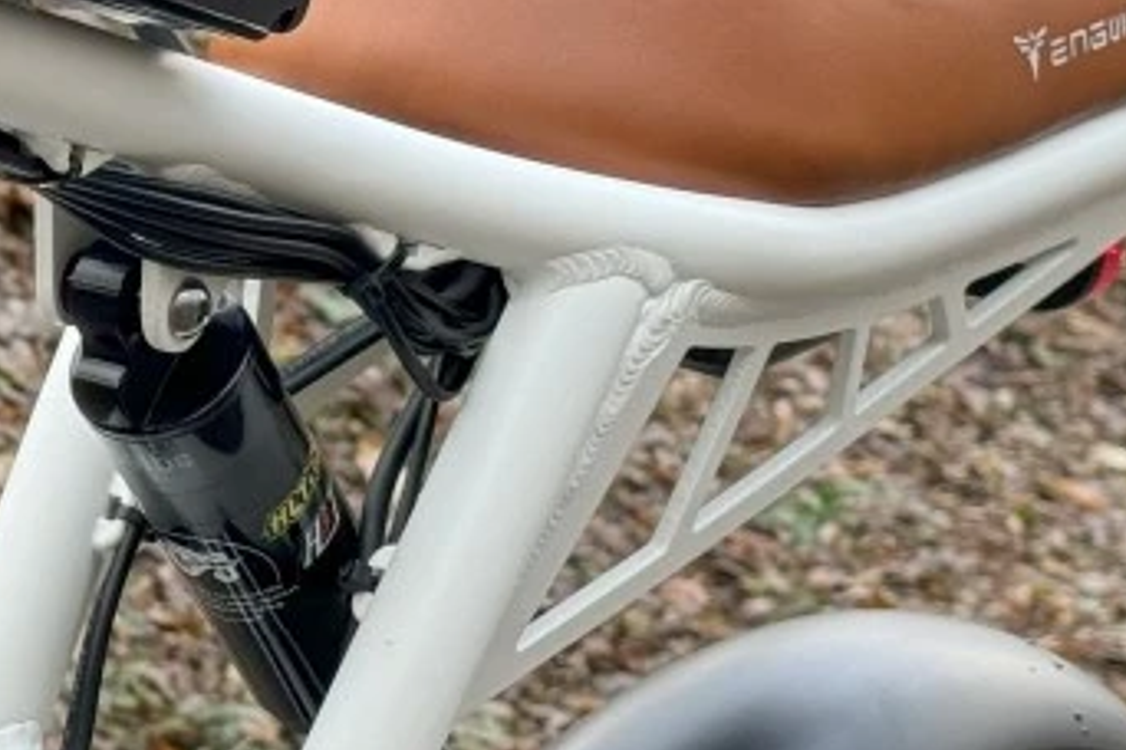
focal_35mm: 175
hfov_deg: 11.6
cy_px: 421
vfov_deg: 7.8
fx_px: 5473
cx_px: -119
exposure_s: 1/167
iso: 100
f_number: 1.78
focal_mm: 6.86
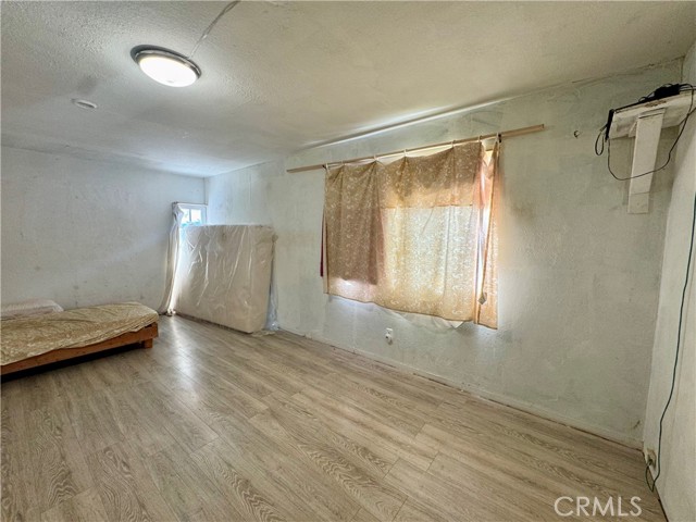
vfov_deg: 85.7
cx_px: 348
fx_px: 281
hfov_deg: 102.1
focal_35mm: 14
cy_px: 261
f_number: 2.2
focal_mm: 2.22
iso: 80
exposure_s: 1/120
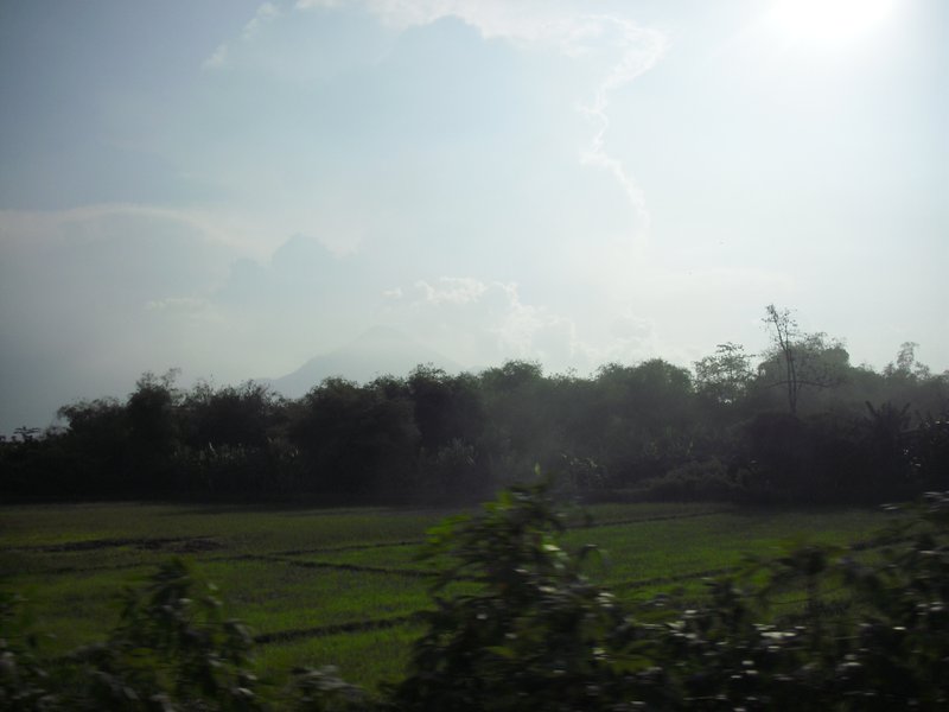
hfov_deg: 49.0
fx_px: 1042
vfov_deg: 37.7
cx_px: 474
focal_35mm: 38
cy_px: 356
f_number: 8
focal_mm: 6.2
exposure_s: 1/1000
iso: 100
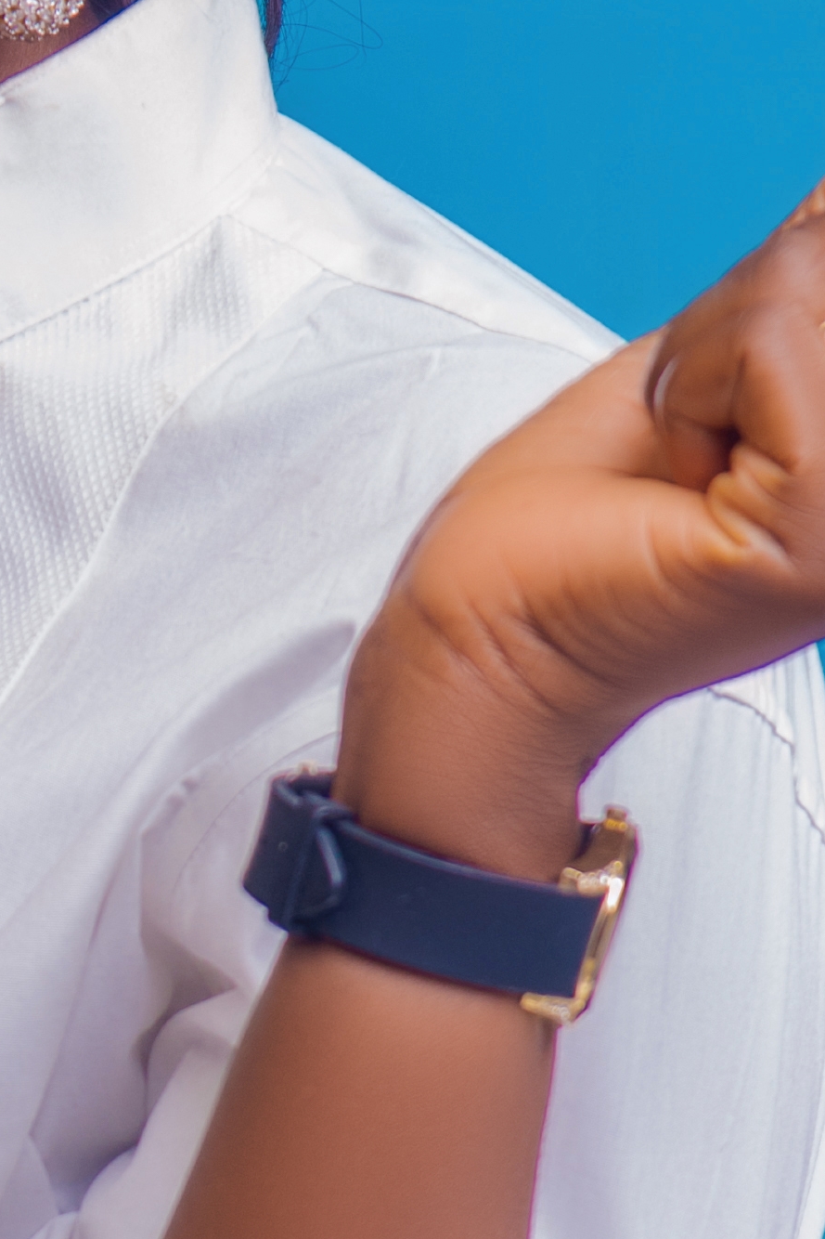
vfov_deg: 3.7
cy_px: 1059
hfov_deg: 2.5
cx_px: -233
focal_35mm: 557
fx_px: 19150
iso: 200
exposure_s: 1/160
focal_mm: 120
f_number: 5
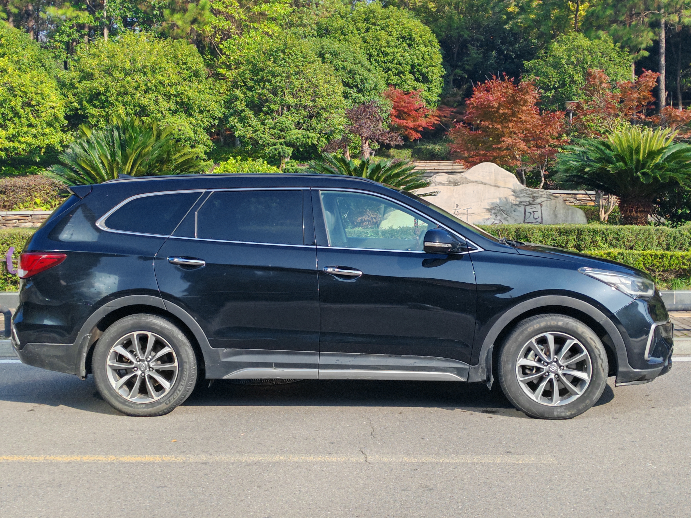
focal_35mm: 47
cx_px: 346
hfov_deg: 40.4
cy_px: 259
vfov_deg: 30.9
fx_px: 938
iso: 50
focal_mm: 5.52
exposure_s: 1/860
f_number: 1.9
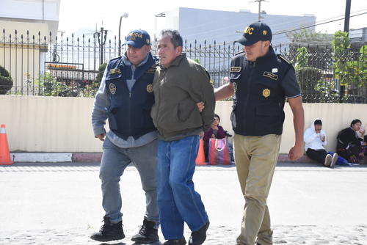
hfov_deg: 31.9
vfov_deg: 21.6
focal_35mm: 63
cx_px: 184
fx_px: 643
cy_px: 122
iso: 1600
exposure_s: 1/3200
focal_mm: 42
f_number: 4.5
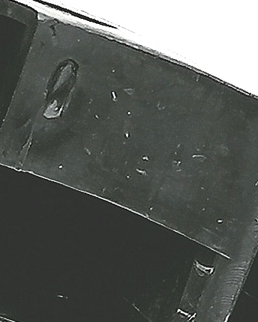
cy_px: 360
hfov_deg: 4.9
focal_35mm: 318
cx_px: 65
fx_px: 3035
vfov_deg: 6.1
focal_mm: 5.3
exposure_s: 1/140
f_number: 1.8
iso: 50
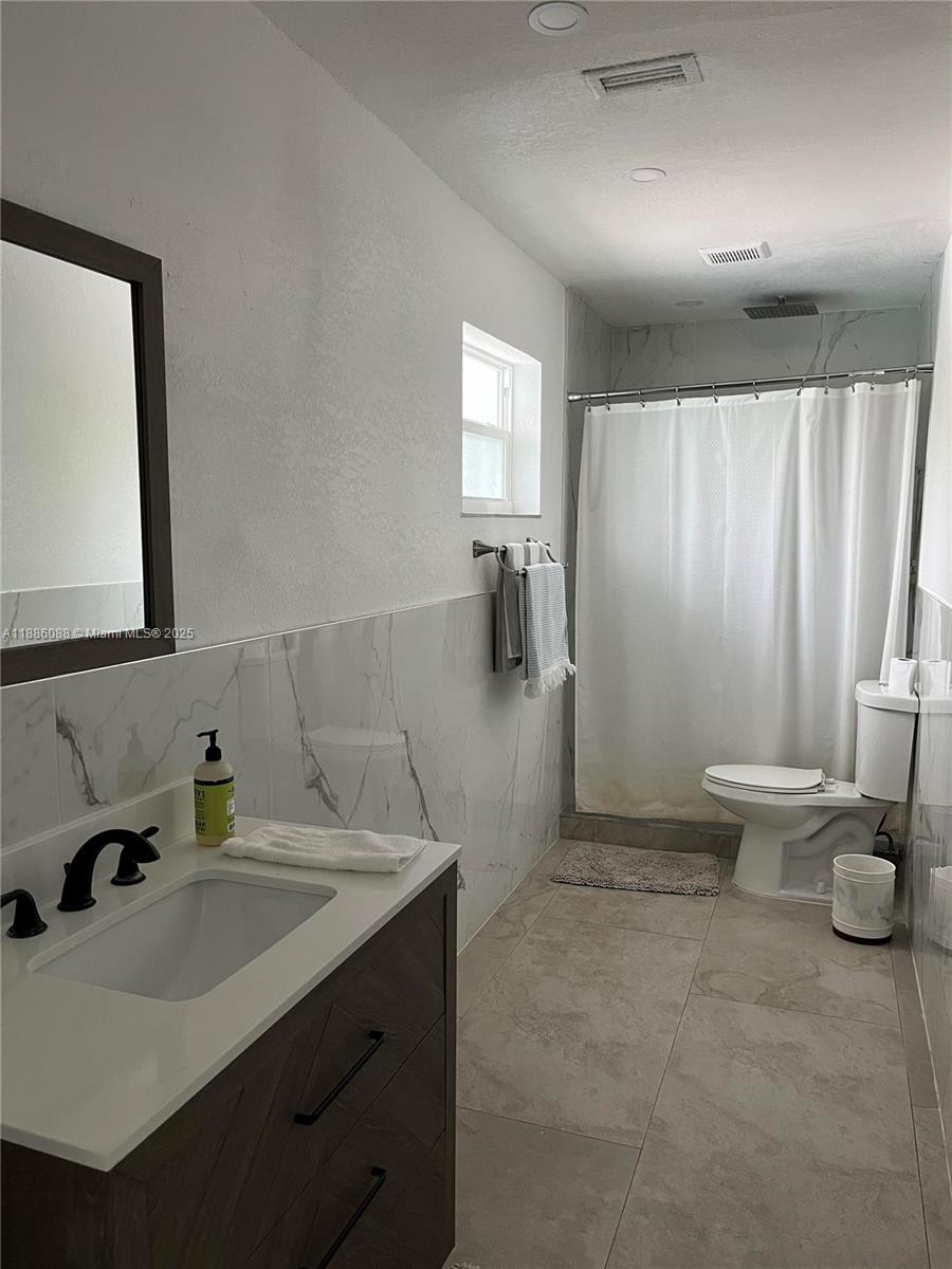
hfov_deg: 53.1
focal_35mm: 26
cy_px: 634
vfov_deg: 67.3
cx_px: 476
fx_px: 953
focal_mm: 5.1
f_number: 1.6
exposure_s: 1/60
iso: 200
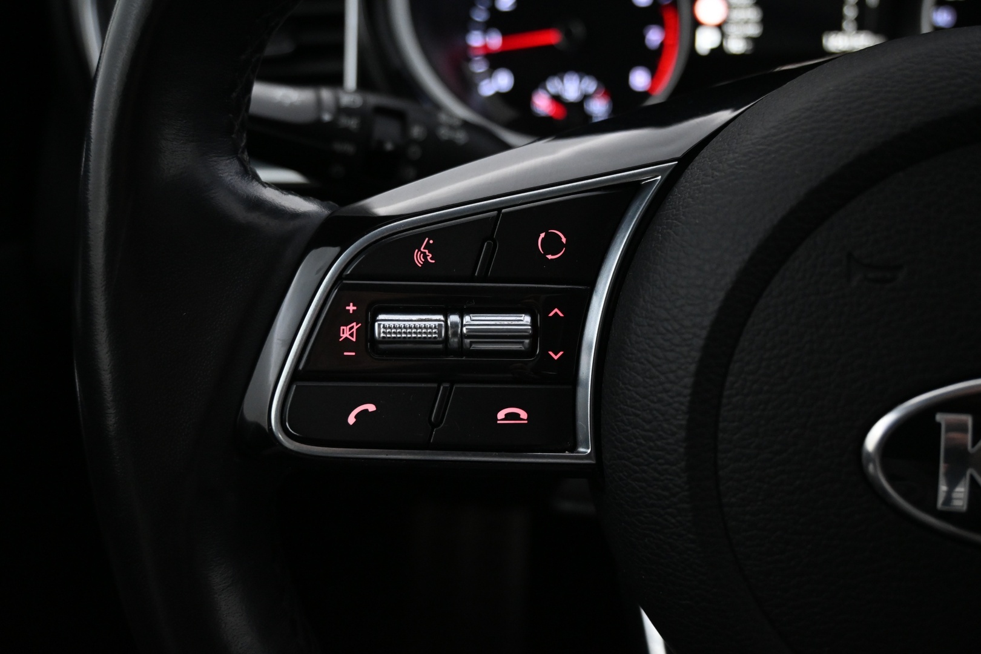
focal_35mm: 32
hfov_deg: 59.5
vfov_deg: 41.7
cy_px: 327
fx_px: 858
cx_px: 490
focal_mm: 21
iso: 2500
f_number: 4
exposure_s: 1/30
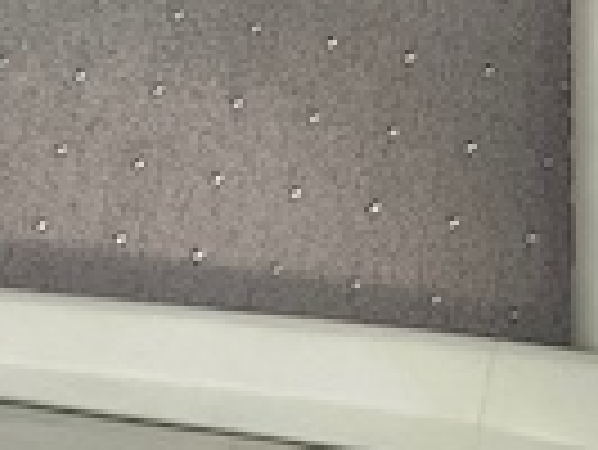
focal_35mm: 156
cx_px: 728
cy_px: 396
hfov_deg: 12.3
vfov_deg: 9.5
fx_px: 2697
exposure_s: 1/40
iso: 400
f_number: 1.6
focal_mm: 5.1
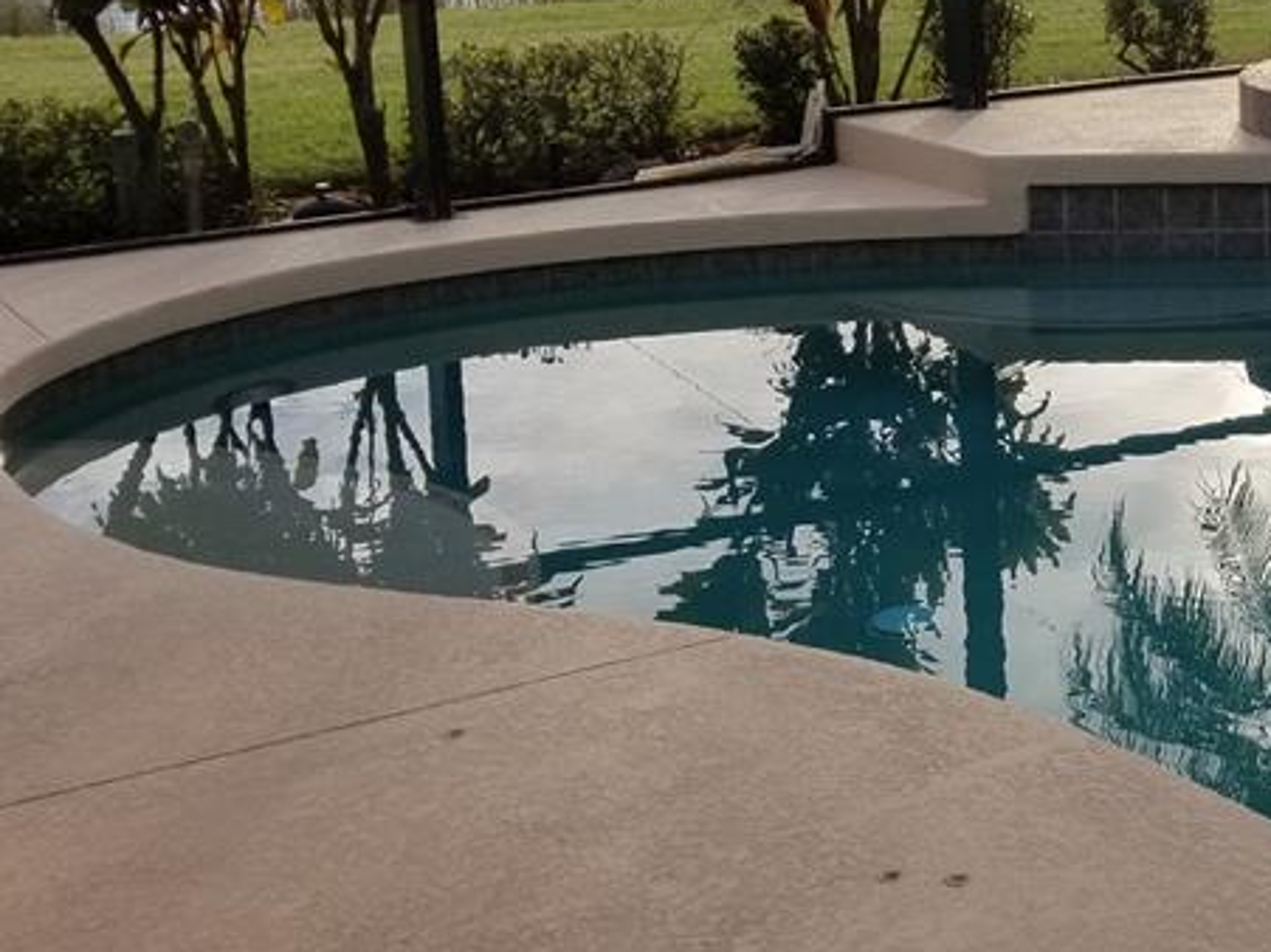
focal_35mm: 59
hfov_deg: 29.7
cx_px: 1375
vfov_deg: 24.4
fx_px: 2166
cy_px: 189
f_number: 1.7
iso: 50
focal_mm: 4.25
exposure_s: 1/1096
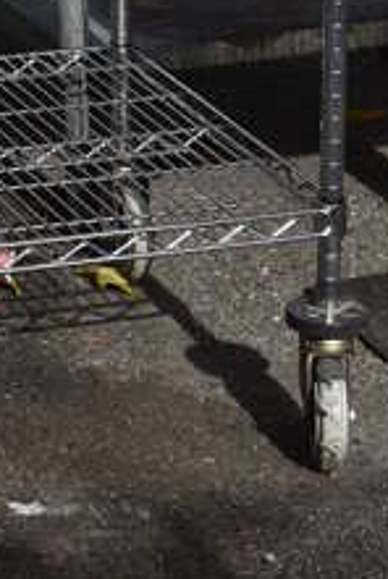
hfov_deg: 7.1
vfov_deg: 10.0
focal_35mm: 192
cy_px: -538
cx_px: -181
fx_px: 3095
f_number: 10
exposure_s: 1/400
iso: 100
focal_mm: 31
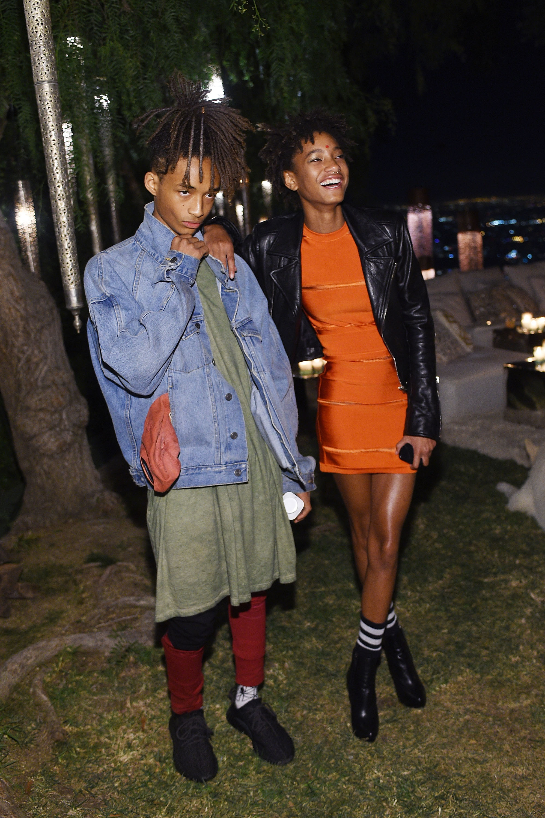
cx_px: 272
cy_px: 409
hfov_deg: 42.3
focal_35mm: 31
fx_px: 705
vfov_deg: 60.3
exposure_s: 1/100
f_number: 3.5
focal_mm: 31
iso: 2000
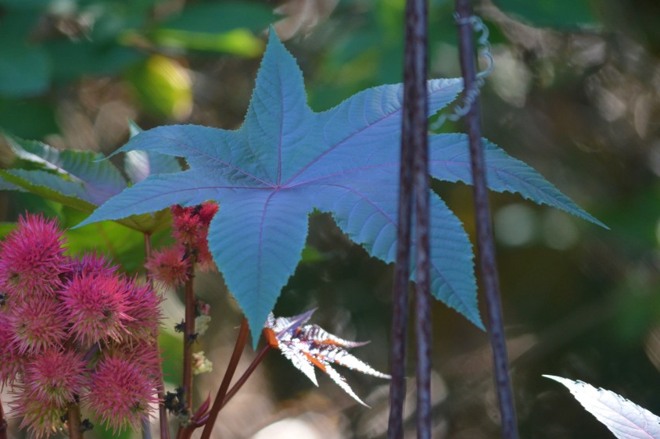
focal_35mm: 436
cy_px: 259
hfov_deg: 4.7
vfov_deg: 3.2
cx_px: 285
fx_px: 7990
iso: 800
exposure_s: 1/200
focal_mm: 240
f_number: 5.3
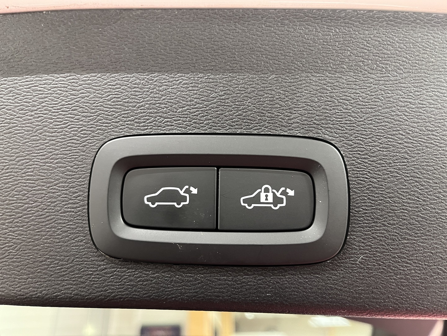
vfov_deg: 53.1
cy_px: 168
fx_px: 336
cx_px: 224
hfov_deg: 67.3
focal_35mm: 26
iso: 500
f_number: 1.6
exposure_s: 1/54
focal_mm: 5.1
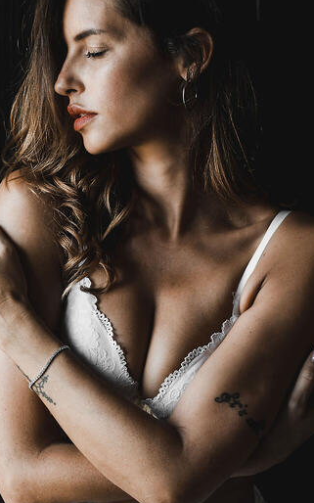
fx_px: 1466
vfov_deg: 19.5
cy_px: 259
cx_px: 130
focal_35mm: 107
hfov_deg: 12.2
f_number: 3.2
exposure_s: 1/100
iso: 400
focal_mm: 60
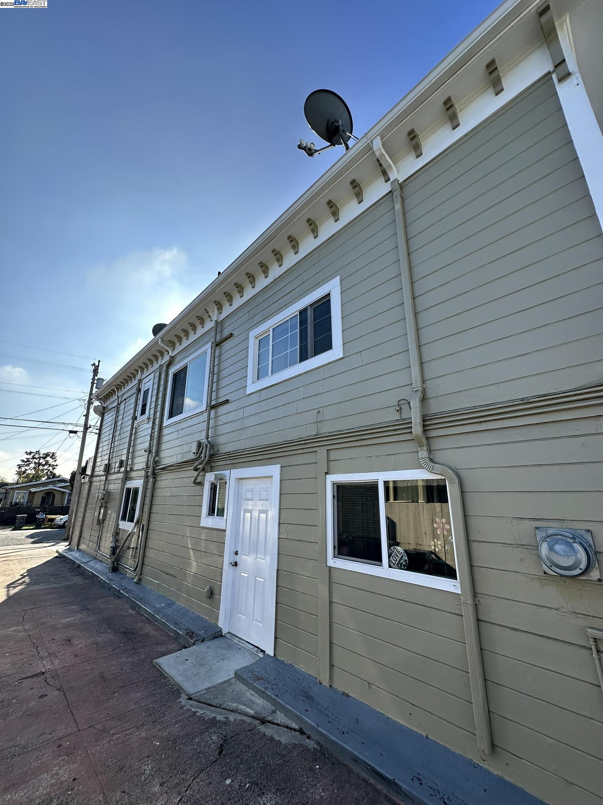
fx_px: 325
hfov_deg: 85.7
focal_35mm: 14
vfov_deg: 102.1
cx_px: 302
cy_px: 402
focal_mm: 2.22
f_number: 2.2
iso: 50
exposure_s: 1/1024
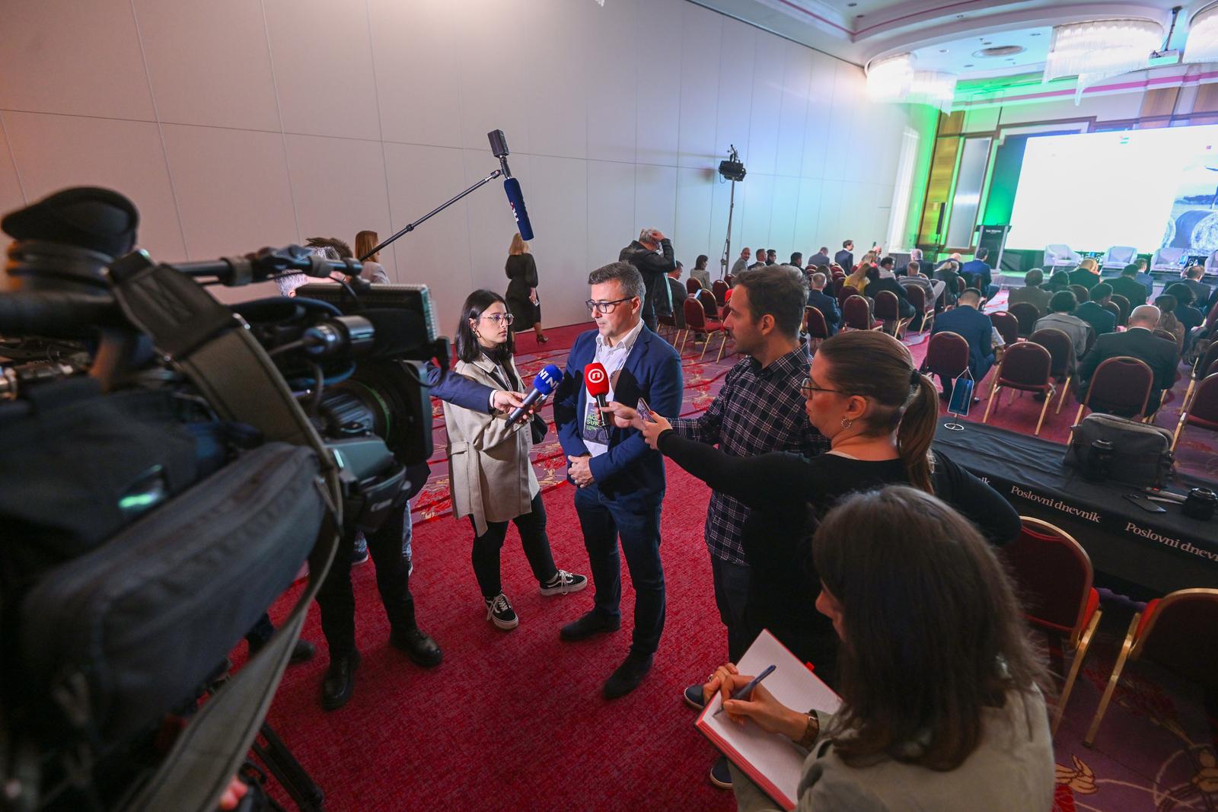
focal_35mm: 16
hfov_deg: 96.7
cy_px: 406
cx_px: 609
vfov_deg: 73.8
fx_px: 541
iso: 1250
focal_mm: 16
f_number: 4
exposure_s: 1/50
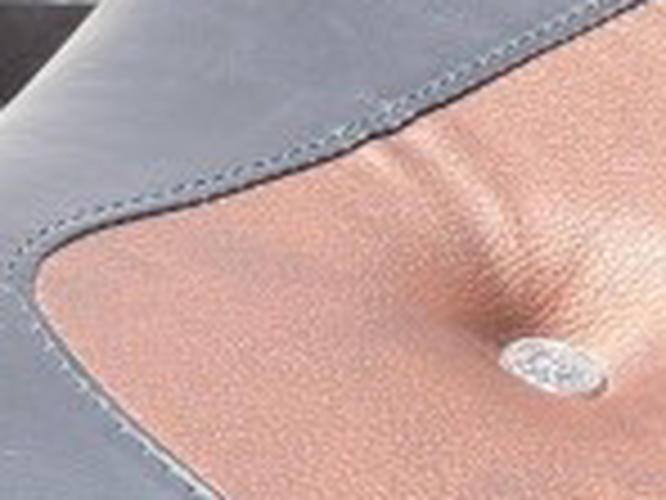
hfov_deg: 10.1
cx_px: 1100
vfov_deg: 7.9
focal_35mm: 187
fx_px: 3598
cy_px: 86
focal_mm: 5.96
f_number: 1.6
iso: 50
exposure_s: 1/120
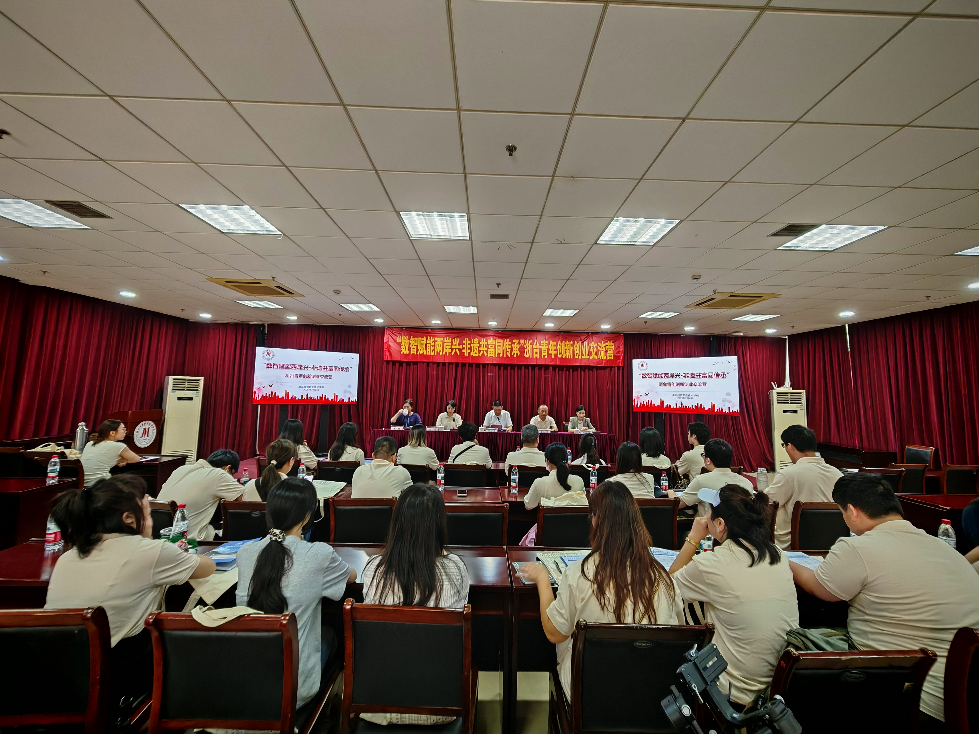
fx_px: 396
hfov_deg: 102.1
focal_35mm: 14
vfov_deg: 85.7
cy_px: 361
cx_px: 491
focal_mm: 1.82
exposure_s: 1/33
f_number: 2
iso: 400
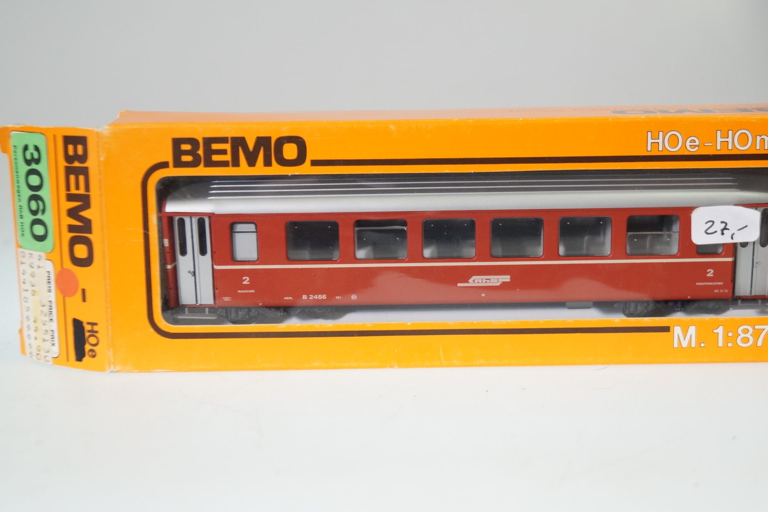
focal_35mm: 64
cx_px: 423
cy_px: 221
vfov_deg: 21.4
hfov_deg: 31.6
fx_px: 1357
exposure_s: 1/160
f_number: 5
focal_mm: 35
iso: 640
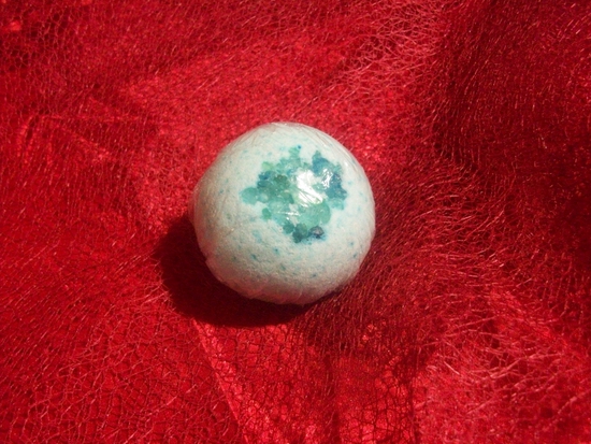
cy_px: 222
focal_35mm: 34
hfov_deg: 53.9
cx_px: 296
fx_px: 581
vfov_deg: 41.8
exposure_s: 1/8
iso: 320
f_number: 2.8
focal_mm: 5.7
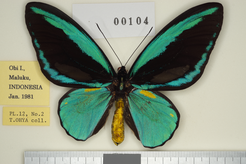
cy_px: 82
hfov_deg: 27.0
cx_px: 123
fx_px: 512
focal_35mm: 75
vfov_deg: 18.2
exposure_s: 1.3
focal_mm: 50
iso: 100
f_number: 11
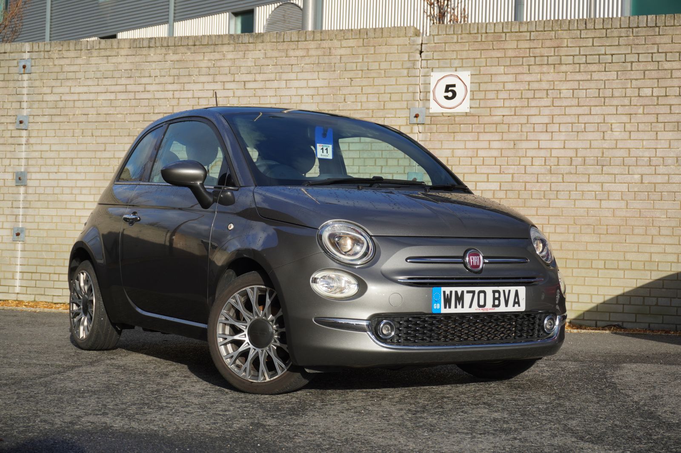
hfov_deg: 34.2
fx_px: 1106
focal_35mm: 58
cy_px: 226
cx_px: 340
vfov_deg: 23.1
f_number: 6.3
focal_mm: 39
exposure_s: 1/200
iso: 100
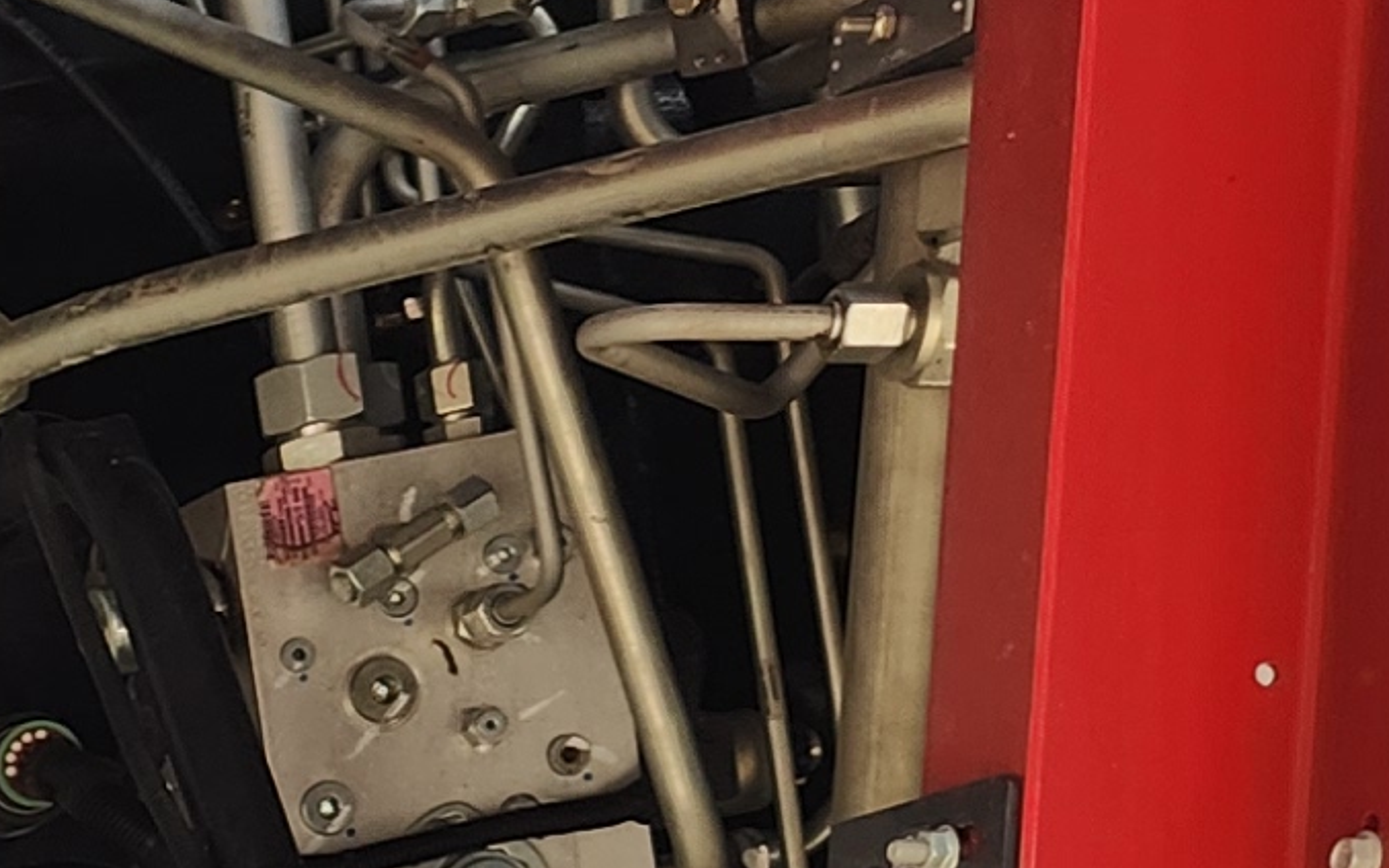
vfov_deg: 8.5
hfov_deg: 11.6
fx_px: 5451
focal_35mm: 144
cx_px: -2095
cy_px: 1943
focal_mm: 5.4
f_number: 1.8
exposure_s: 1/180
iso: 25
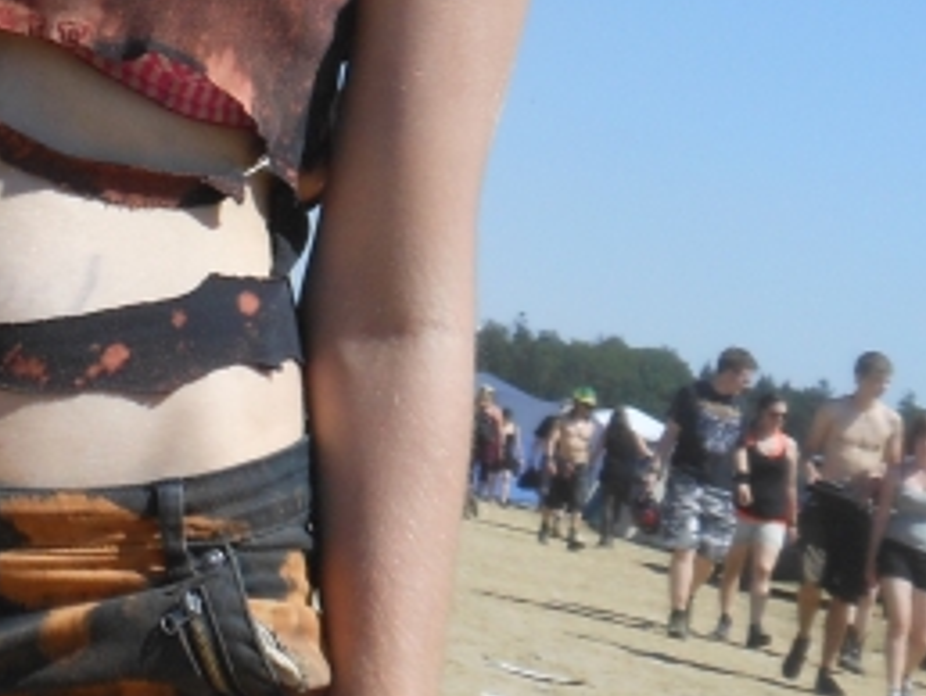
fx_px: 2463
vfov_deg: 15.1
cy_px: -307
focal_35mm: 92
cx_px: -32
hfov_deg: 20.5
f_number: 3.2
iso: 80
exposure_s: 1/1250
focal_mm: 4.5
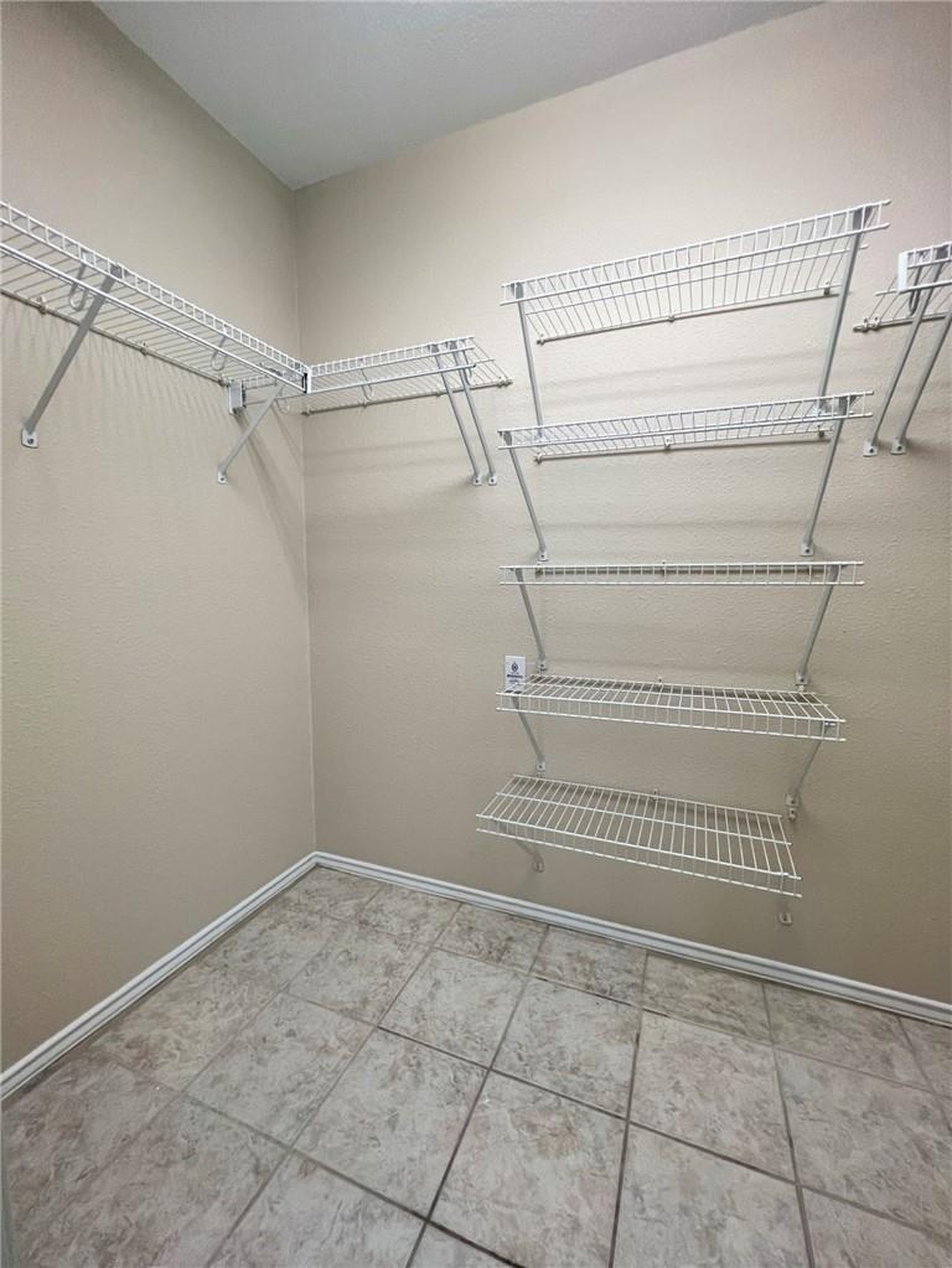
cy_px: 634
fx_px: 476
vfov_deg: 106.2
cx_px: 476
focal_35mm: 13
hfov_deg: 90.0
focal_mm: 1.57
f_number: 1.8
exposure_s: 1/120
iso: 125
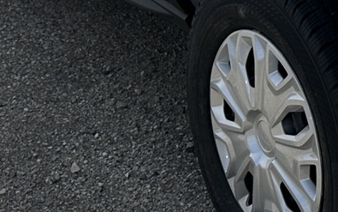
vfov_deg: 9.2
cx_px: 517
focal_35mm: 132
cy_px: -238
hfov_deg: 14.7
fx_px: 1216
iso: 80
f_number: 1.78
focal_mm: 6.86
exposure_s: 1/8929
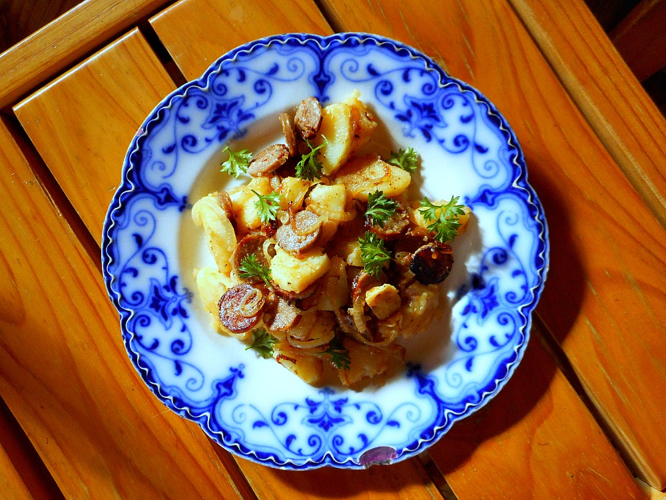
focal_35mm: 34
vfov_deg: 41.8
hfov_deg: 54.0
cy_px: 250
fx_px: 654
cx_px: 333
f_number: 4.2
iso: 250
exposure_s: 1/30
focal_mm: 6
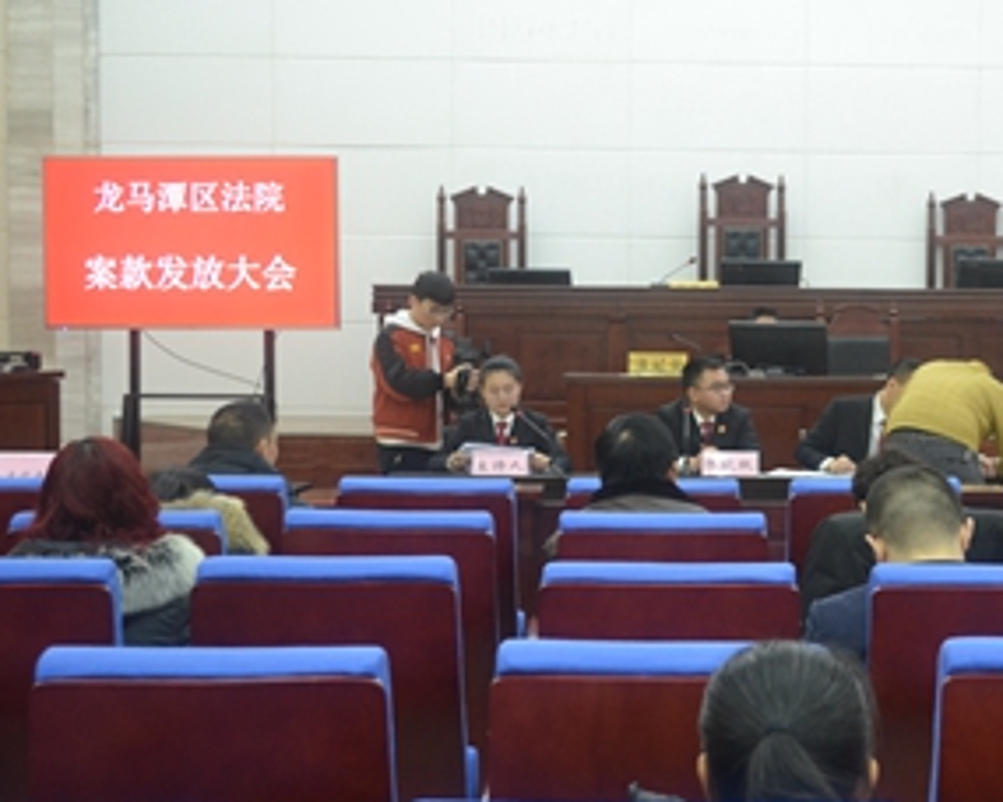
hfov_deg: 23.7
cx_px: 820
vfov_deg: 19.4
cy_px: 431
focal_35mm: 79
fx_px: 2345
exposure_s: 1/15
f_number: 4.8
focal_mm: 32
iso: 800
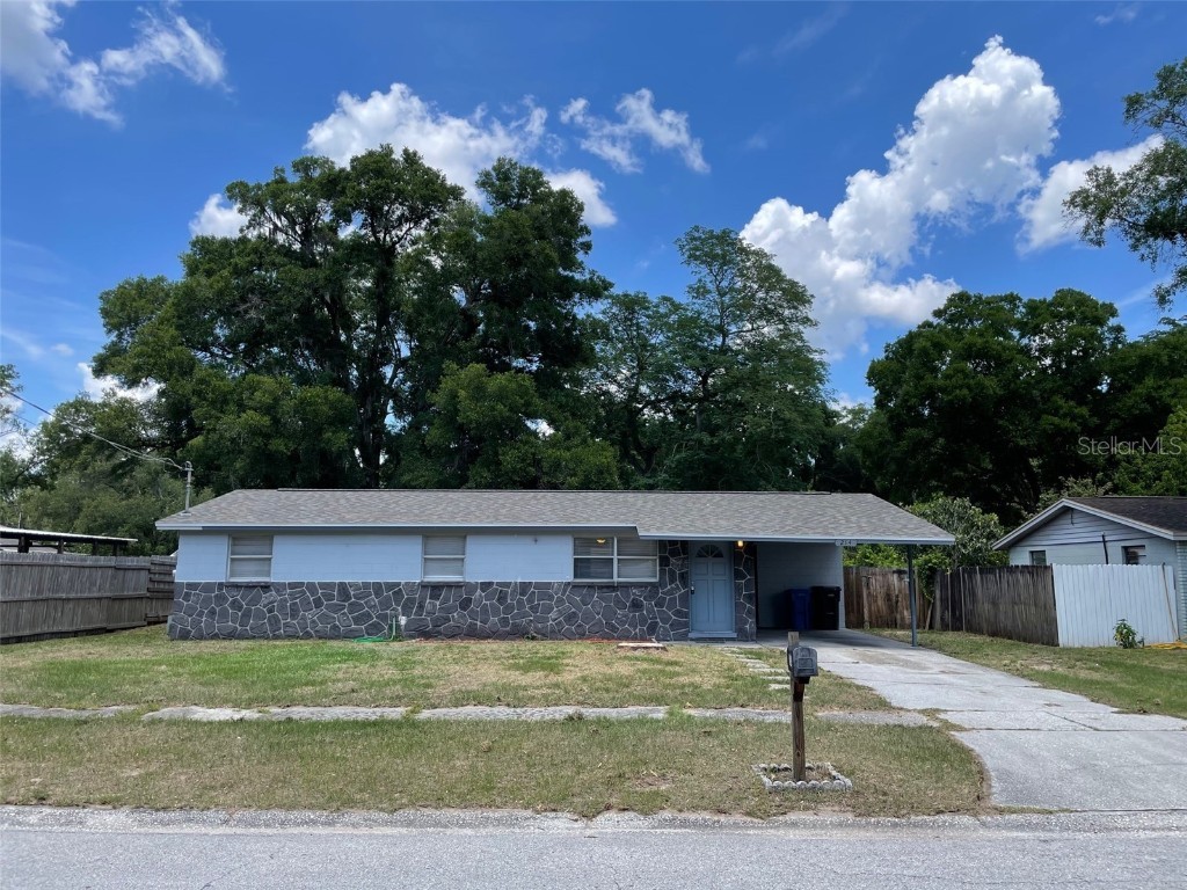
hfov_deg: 67.3
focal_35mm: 26
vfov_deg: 53.1
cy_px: 445
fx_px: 892
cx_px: 594
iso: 32
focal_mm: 4.2
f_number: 1.6
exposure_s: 1/1887
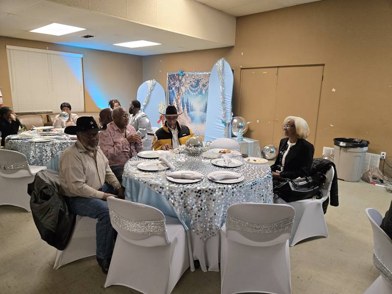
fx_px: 260
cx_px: 196
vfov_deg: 58.9
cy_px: 147
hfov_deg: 73.9
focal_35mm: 23
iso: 250
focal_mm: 5.4
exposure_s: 1/120
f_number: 1.8
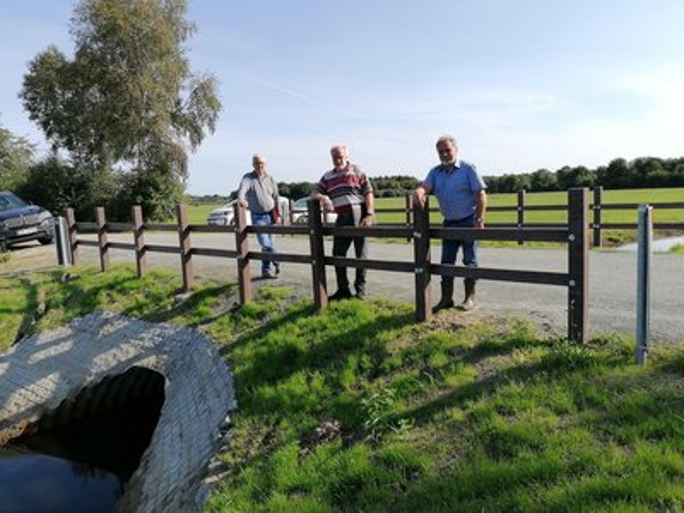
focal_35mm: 27
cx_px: 342
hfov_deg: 65.3
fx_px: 534
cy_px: 256
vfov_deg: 51.4
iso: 50
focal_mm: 4.75
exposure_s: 1/1004
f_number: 1.8
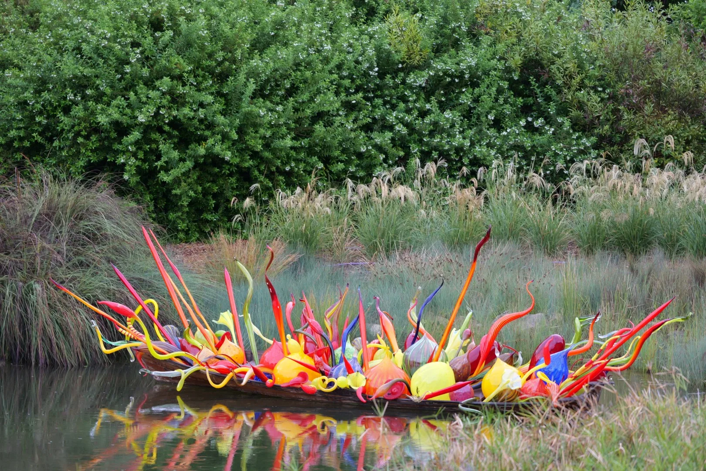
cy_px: 236
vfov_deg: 12.2
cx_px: 353
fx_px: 2196
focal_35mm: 112
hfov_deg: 18.3
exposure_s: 1/125
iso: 2000
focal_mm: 112
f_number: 6
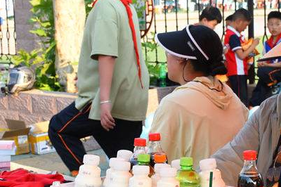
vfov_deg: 13.4
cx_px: 182
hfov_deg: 20.1
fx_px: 790
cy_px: 141
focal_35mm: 101
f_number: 8
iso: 500
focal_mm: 27
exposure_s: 1/250
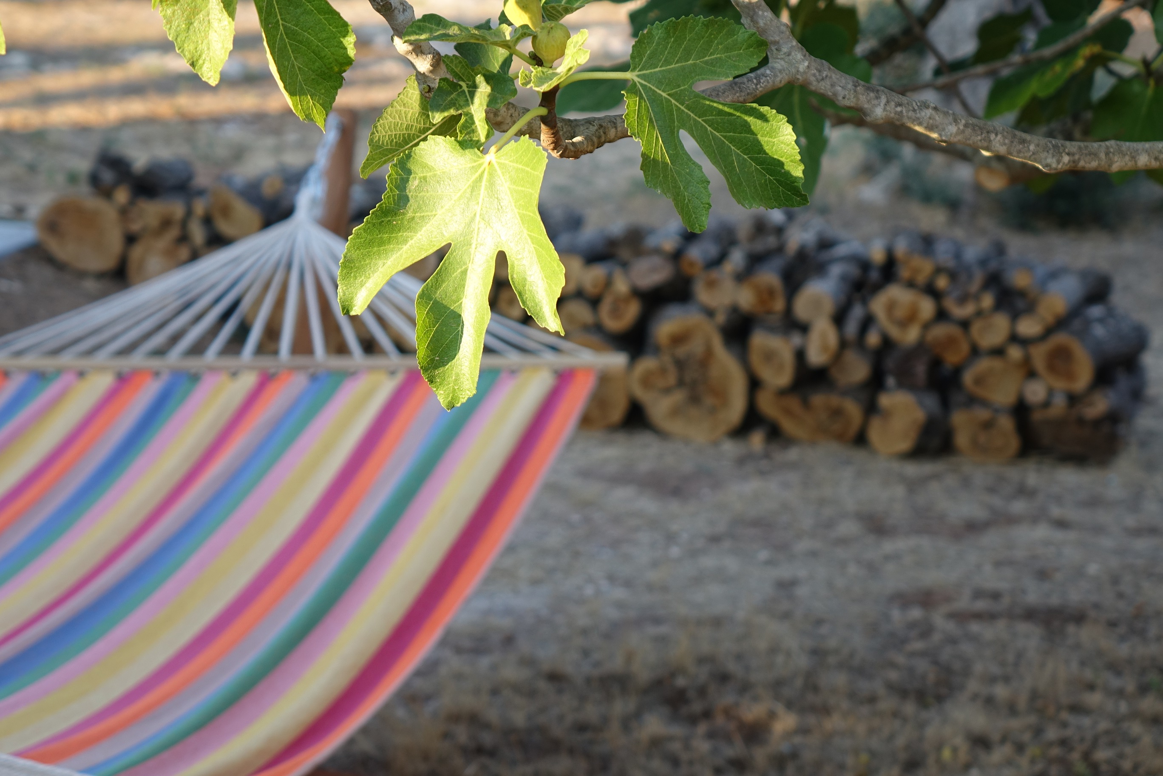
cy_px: 388
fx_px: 2520
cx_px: 582
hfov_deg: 26.0
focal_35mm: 78
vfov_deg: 17.5
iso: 125
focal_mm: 28.47
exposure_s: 1/200
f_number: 2.8
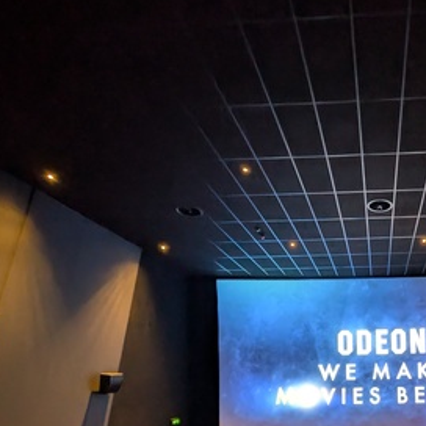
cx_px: 365
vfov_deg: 55.7
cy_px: 373
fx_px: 348
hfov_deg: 56.3
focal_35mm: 25
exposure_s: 1/3.43
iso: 199
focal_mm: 2.23
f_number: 1.95
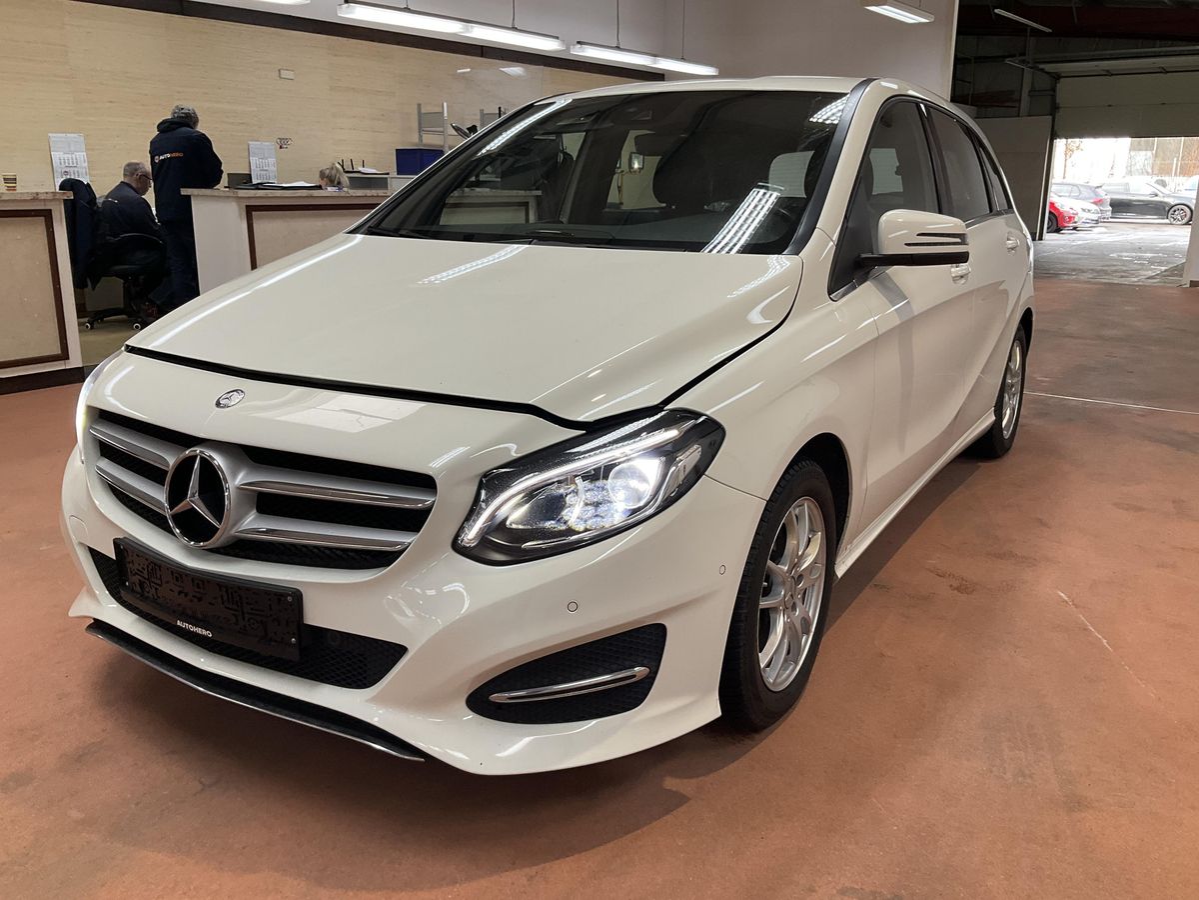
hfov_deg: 61.7
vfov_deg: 48.2
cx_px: 600
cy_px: 450
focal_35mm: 29
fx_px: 1004
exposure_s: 1/50
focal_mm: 3
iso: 50
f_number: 1.8
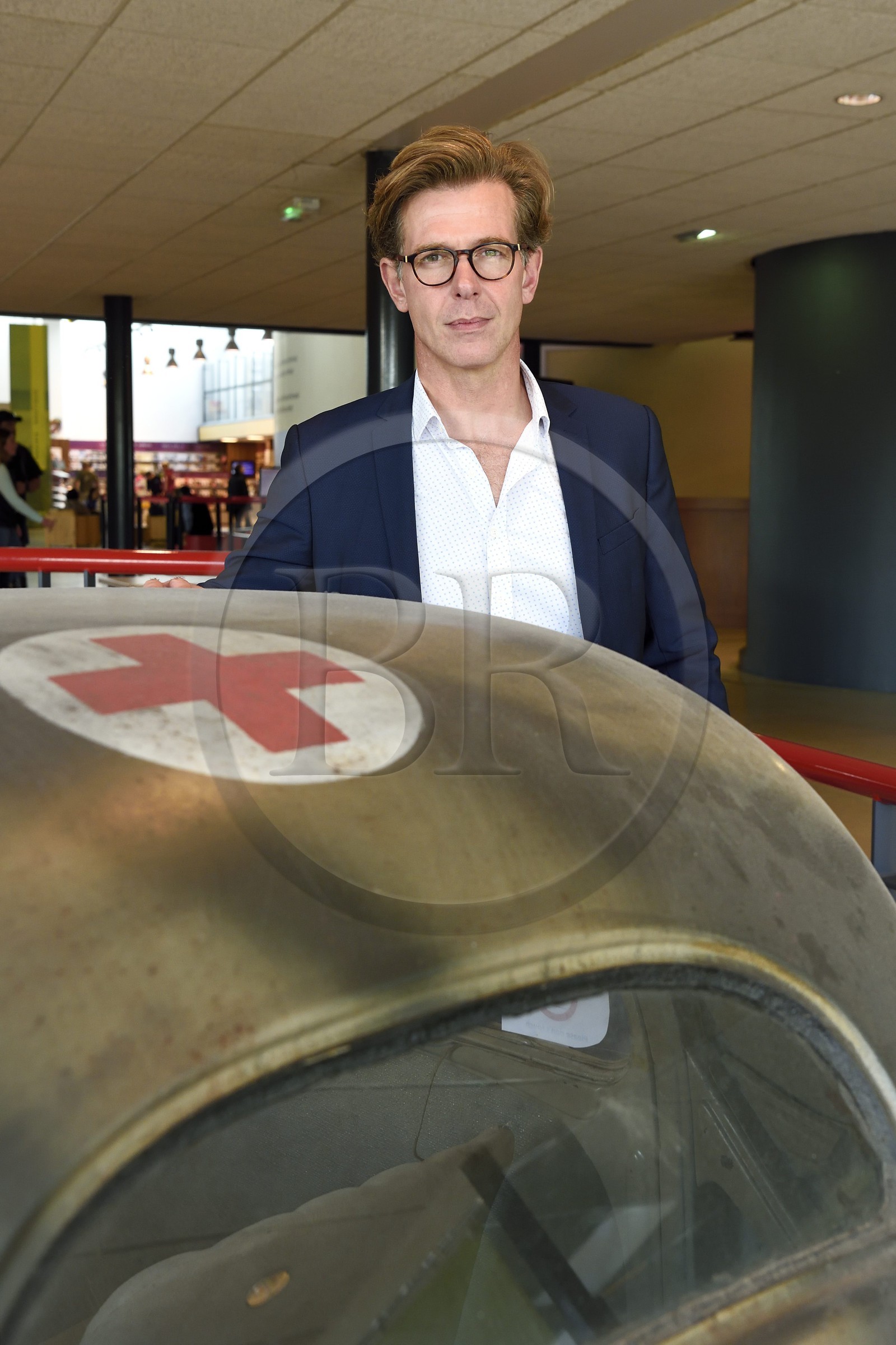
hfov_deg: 33.4
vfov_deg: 48.5
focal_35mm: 40
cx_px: 448
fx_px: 1493
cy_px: 672
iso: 1600
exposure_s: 1/100
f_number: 7.1
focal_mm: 40
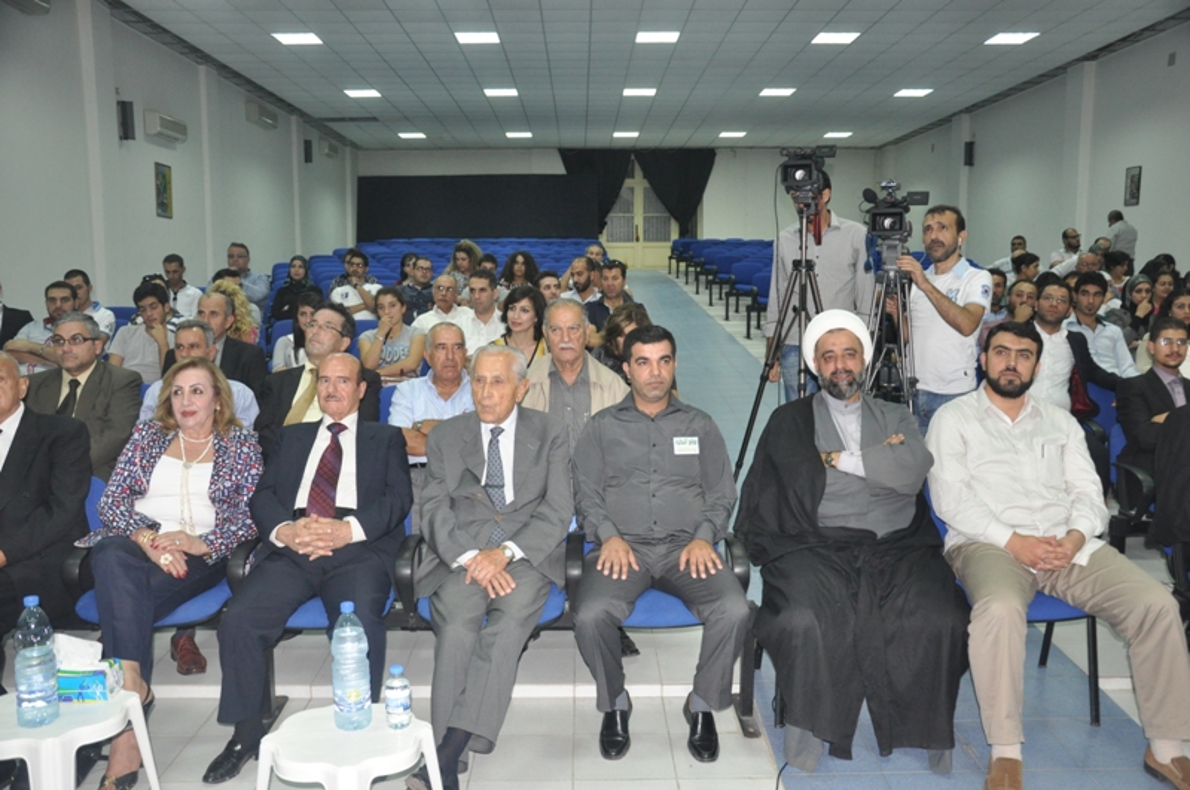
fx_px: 1040
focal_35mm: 32
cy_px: 395
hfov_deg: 59.6
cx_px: 595
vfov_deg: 41.6
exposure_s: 1/60
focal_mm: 21
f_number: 4.5
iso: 1000
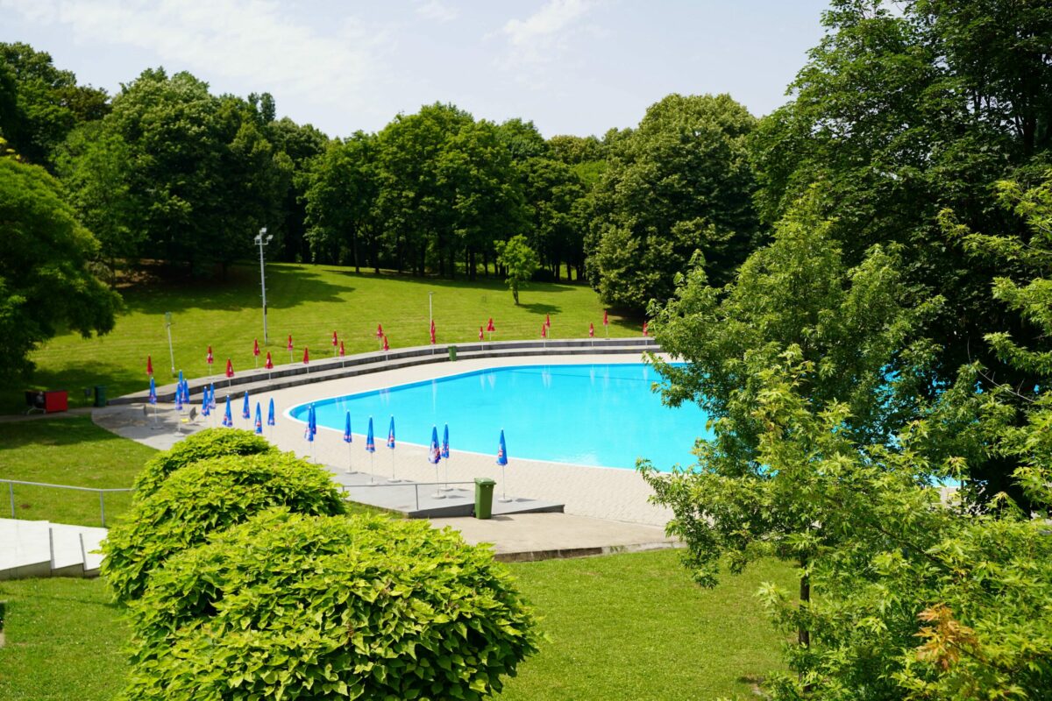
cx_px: 526
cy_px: 350
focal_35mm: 34
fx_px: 993
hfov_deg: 55.8
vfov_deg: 38.9
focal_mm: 34
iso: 100
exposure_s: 1/500
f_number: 5
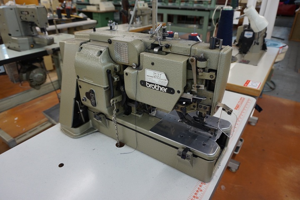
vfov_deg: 53.1
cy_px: 100
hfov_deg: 73.7
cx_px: 150
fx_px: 200
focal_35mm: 24
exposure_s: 1/60
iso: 400
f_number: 4
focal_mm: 16
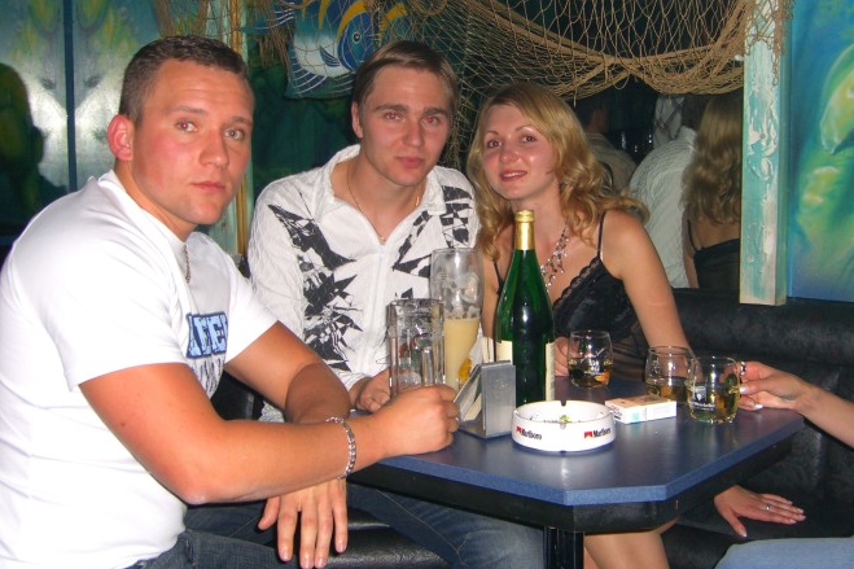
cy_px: 250
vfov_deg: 28.0
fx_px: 1138
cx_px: 469
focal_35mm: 48
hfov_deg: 41.1
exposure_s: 1/60
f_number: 2.8
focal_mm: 7.9
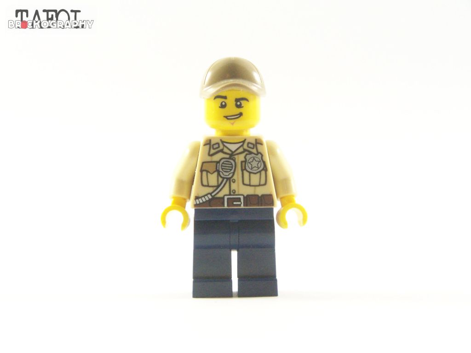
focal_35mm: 105
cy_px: 176
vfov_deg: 14.1
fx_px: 1429
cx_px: 236
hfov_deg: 18.7
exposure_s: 1/60
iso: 400
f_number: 4
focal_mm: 17.5
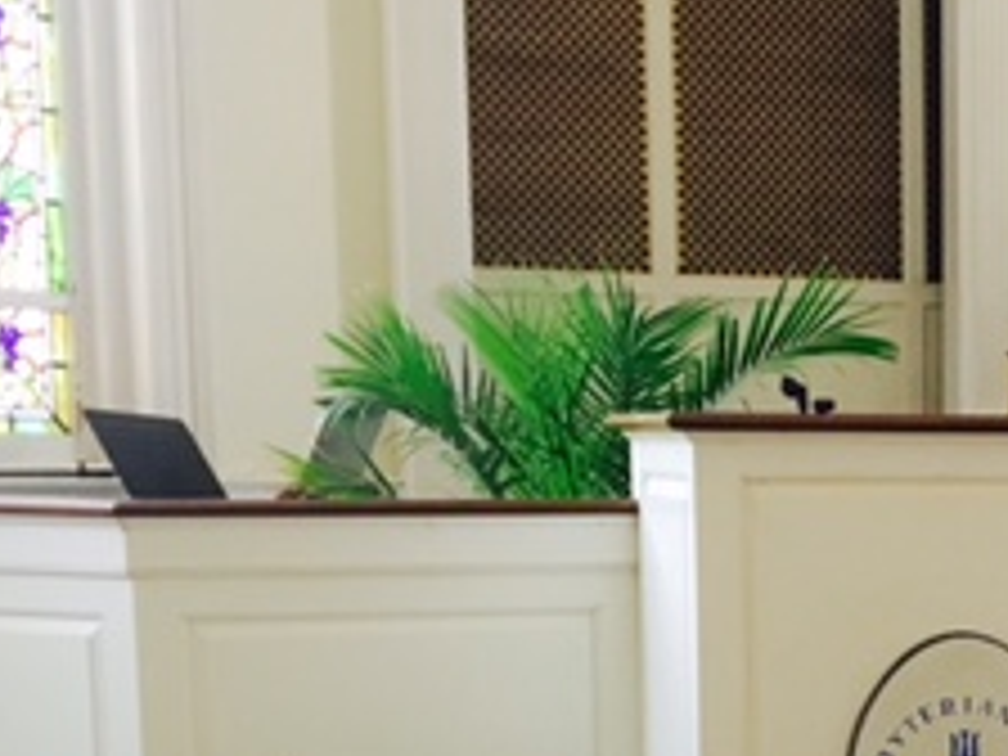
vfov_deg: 17.4
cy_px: 752
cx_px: 1134
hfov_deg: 22.2
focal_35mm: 83
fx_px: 2417
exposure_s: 1/17
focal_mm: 4.15
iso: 200
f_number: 2.2
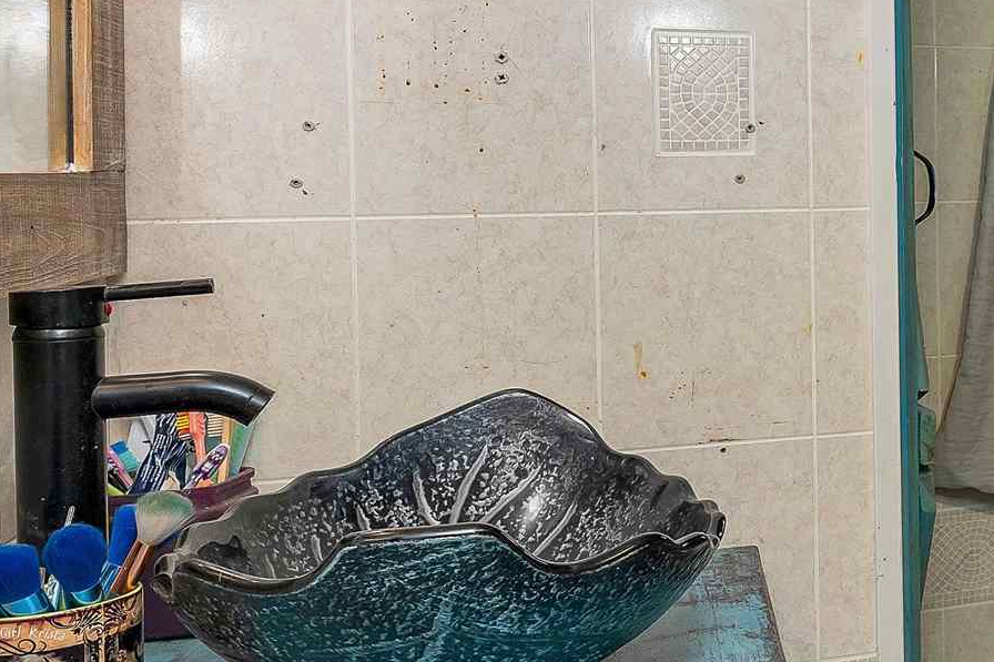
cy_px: 166
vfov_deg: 27.7
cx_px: 1255
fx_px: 1325
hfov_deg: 32.3
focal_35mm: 48
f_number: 8
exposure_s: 1/6
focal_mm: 14
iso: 400
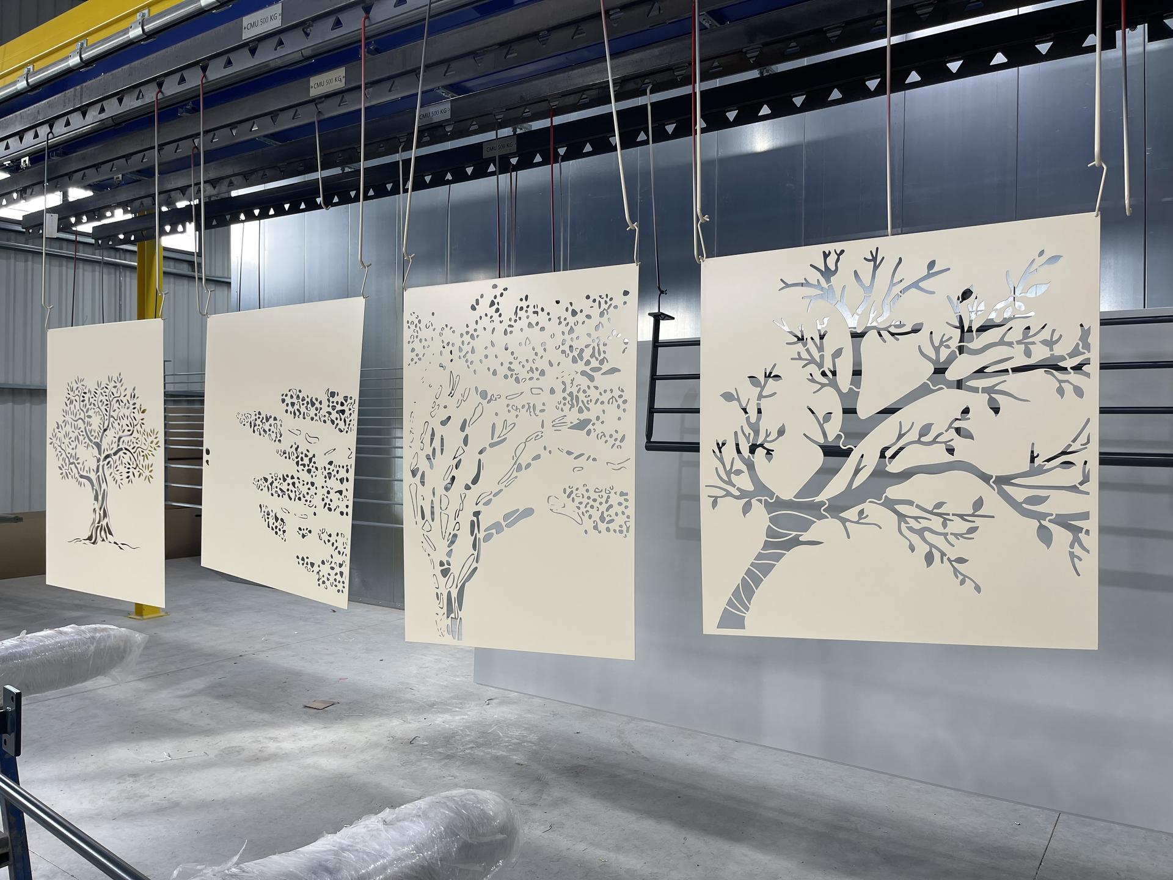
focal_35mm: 25
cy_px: 440
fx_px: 847
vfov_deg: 54.9
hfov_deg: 69.4
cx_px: 586
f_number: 1.6
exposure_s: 1/100
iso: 50
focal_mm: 5.1
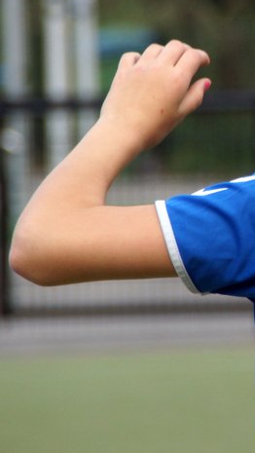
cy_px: 166
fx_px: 8716
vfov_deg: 3.0
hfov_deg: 1.7
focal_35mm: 726
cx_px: 343
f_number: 6.3
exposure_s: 1/1000
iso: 400
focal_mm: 210
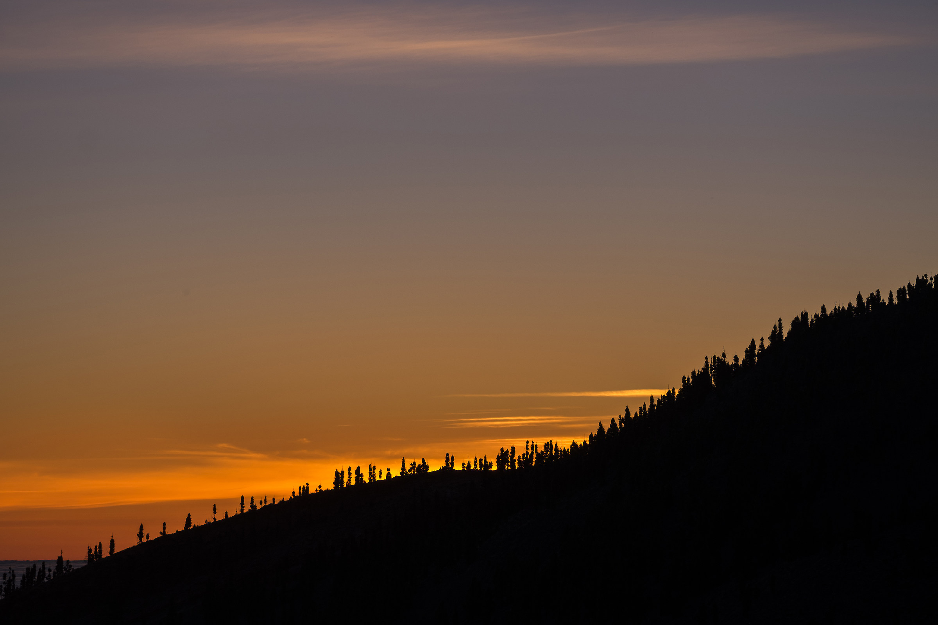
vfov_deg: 10.2
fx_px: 3517
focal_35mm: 135
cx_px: 469
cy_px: 312
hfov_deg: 15.2
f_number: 6.4
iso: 250
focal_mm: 90
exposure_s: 1/180
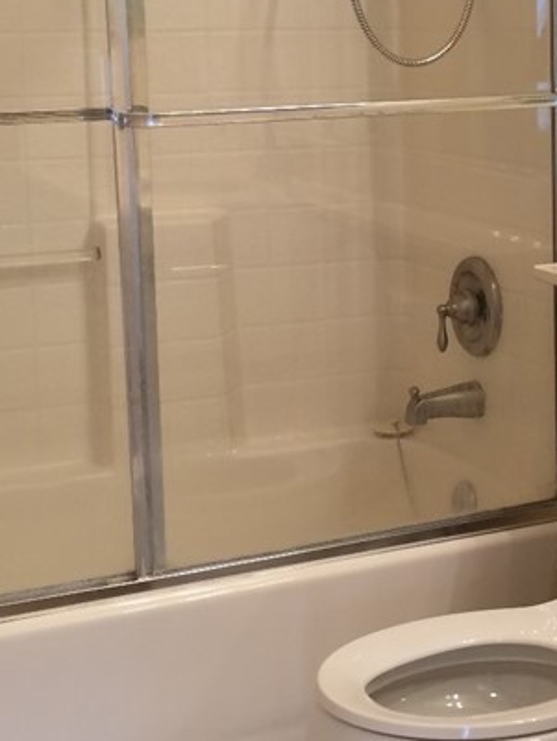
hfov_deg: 19.6
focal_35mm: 74
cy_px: 244
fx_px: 1587
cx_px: 489
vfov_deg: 26.2
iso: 100
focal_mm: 4.15
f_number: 2.2
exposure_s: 1/30
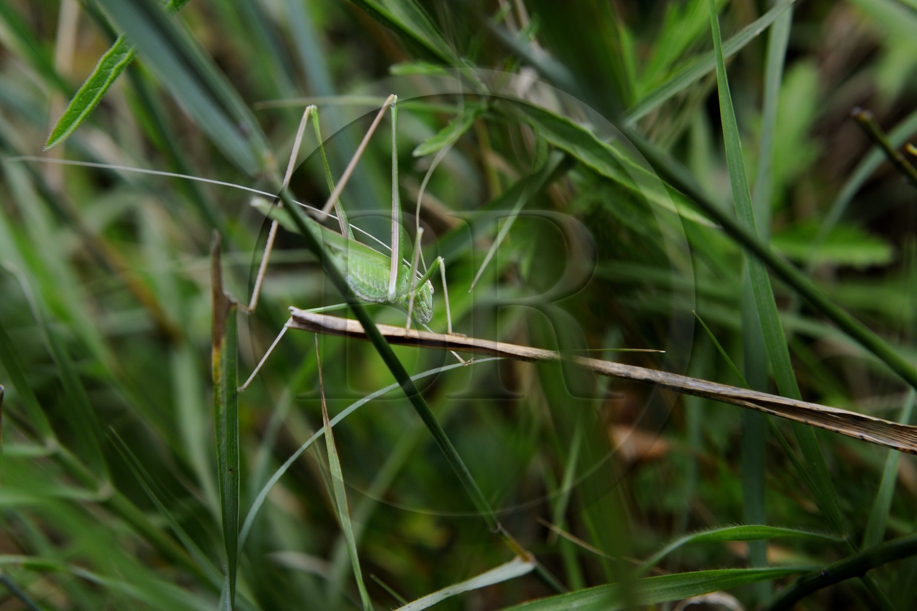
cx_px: 458
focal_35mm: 70
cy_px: 306
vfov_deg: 19.4
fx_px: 1783
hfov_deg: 28.8
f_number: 8
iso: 400
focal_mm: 70
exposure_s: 1/160
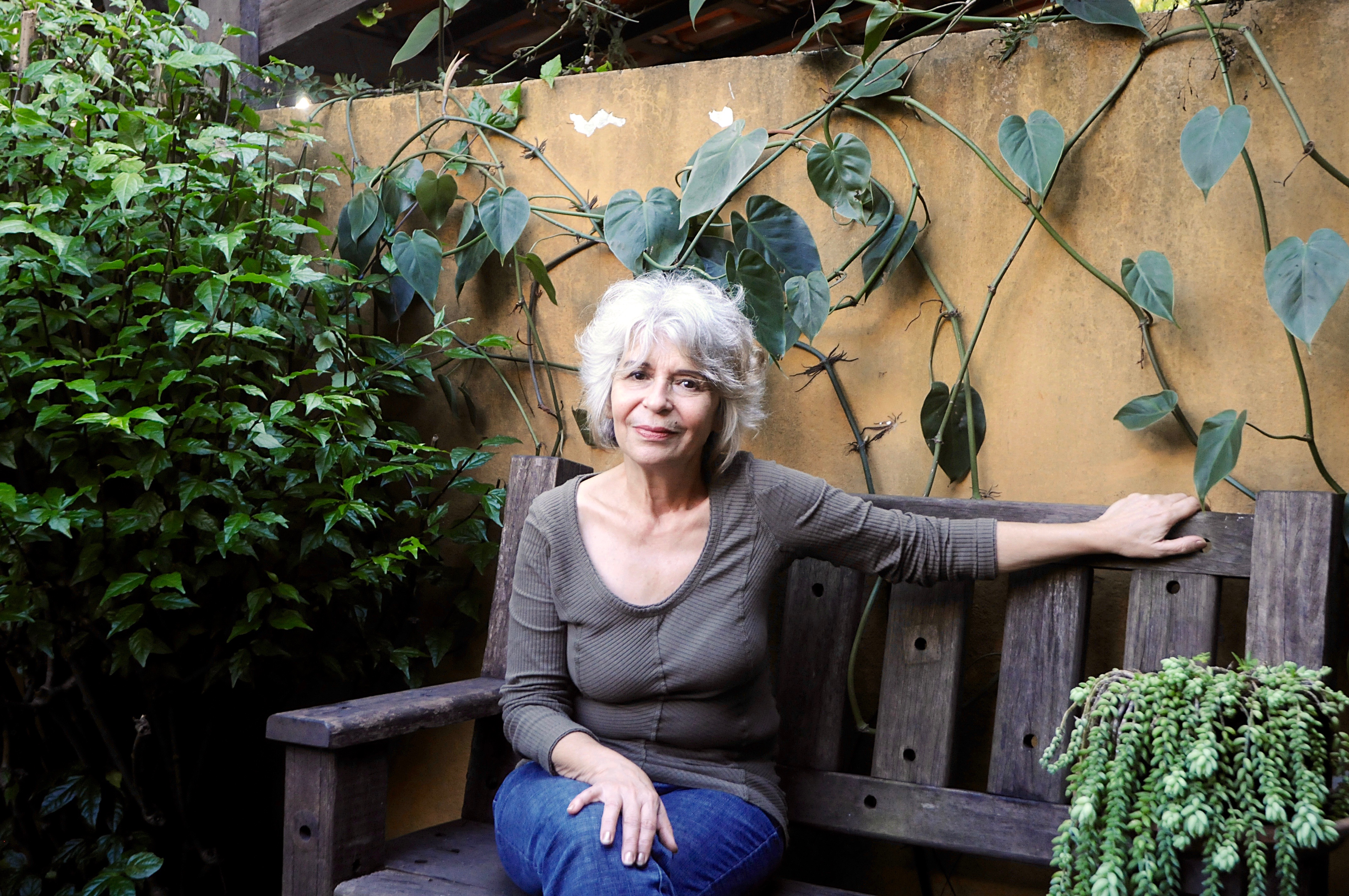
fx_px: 1740
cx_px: 674
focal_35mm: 46
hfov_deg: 42.4
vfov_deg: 28.9
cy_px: 448
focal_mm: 31
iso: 800
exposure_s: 1/80
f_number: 4.5
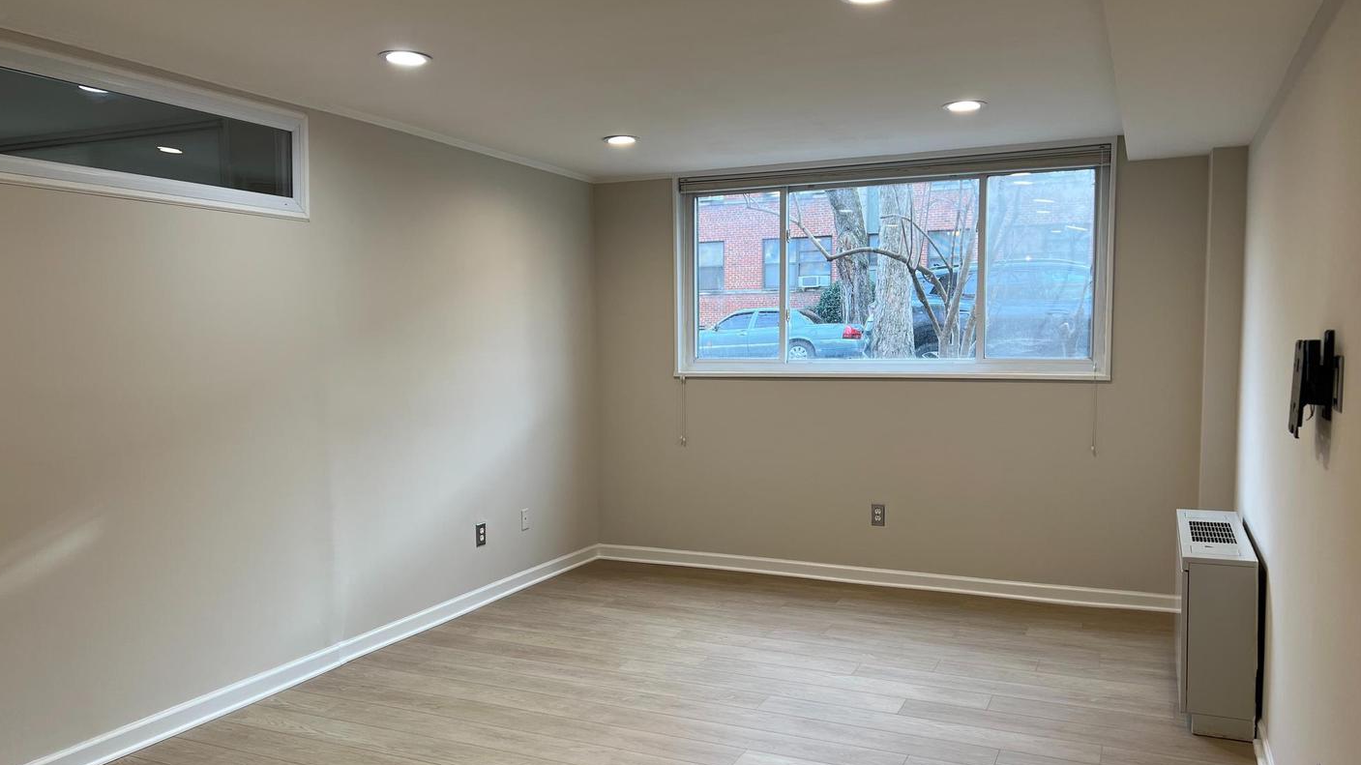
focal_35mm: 29
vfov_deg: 40.1
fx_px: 1046
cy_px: 410
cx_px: 666
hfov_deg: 66.1
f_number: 1.5
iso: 50
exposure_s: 1/120
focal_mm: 5.7
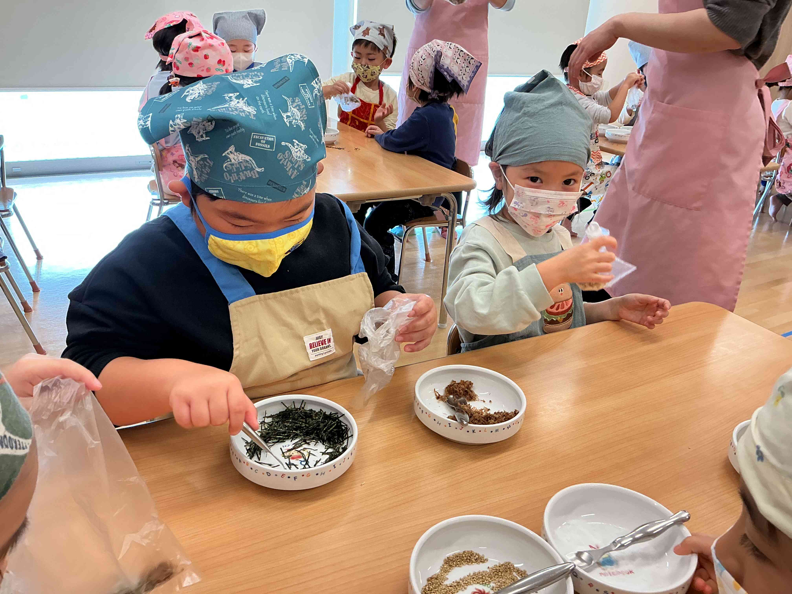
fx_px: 664
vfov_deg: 48.2
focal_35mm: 29
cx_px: 396
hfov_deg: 61.7
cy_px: 297
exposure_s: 1/100
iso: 32
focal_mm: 3
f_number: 1.8
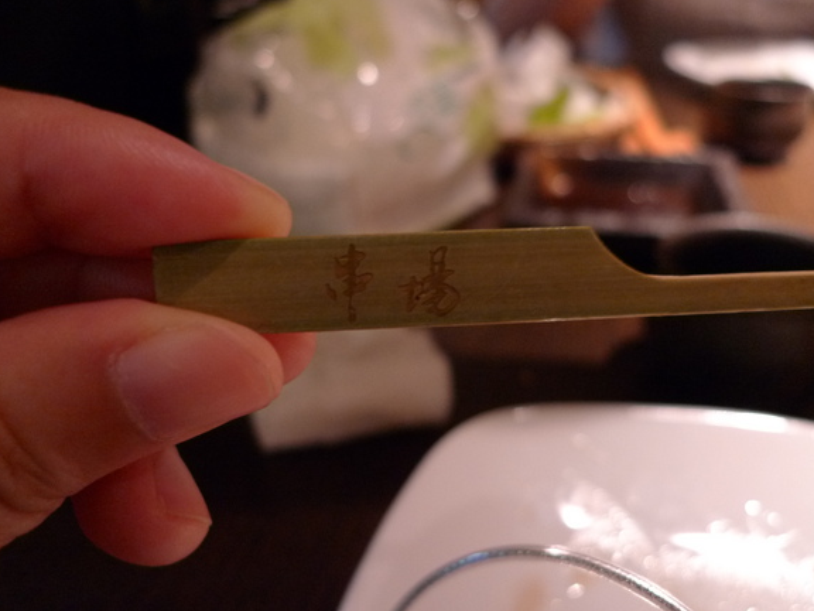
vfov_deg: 54.9
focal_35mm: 25
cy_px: 308
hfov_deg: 69.4
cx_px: 404
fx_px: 588
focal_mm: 5.1
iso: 400
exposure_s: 1/15
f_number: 2
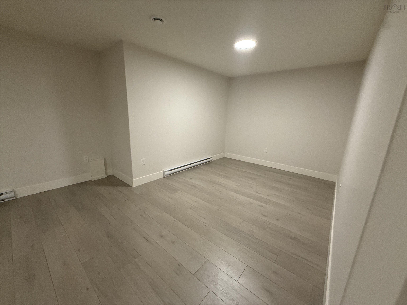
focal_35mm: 14
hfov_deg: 102.1
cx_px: 204
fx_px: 165
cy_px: 152
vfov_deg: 85.7
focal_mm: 2.22
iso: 200
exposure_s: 1/60
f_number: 2.2
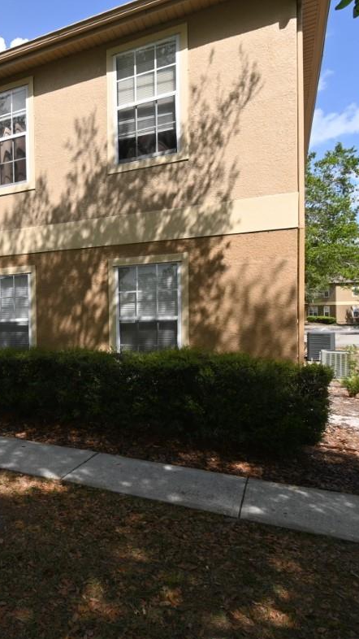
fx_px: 406
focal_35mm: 24
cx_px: 35
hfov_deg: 43.5
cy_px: 324
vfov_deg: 76.3
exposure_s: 1/200
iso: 100
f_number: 8
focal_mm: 10
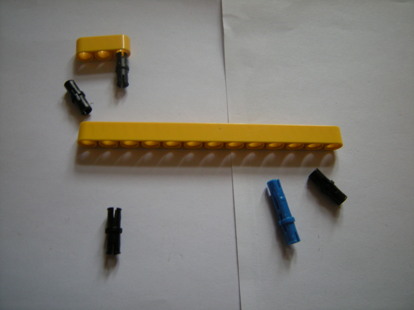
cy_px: 155
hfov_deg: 63.4
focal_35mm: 28
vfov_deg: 49.7
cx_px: 207
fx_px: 335
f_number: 2.8
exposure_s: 1/53.6
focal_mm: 4.7
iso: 192
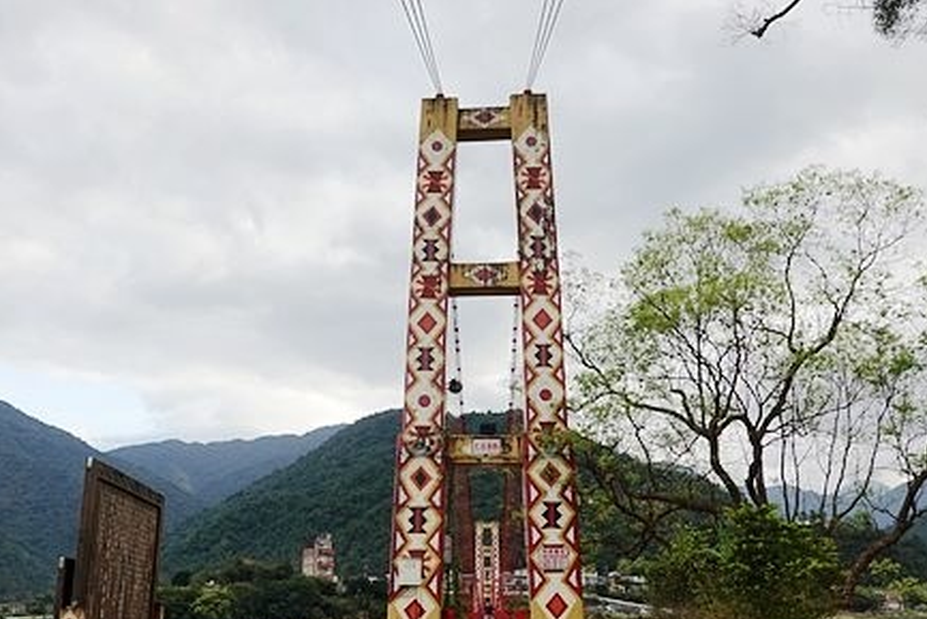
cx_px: 471
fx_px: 927
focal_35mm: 36
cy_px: 357
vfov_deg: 36.8
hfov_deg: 53.1
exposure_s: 1/250
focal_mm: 9
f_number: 4
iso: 125
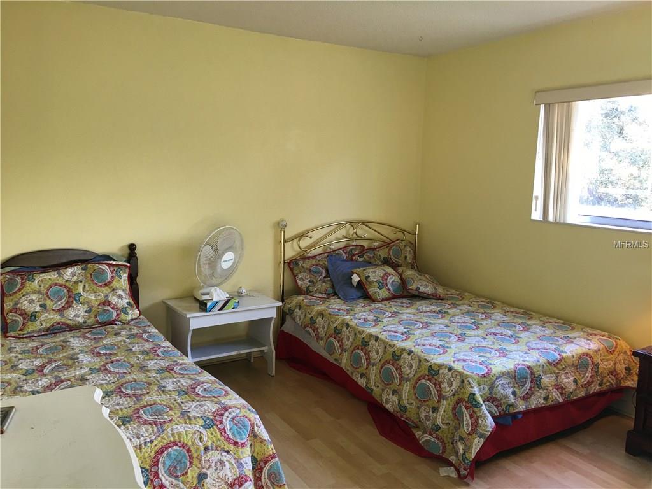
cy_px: 244
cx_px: 326
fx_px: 546
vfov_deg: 48.2
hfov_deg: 61.7
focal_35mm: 29
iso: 25
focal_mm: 4.15
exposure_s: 1/15
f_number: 2.2
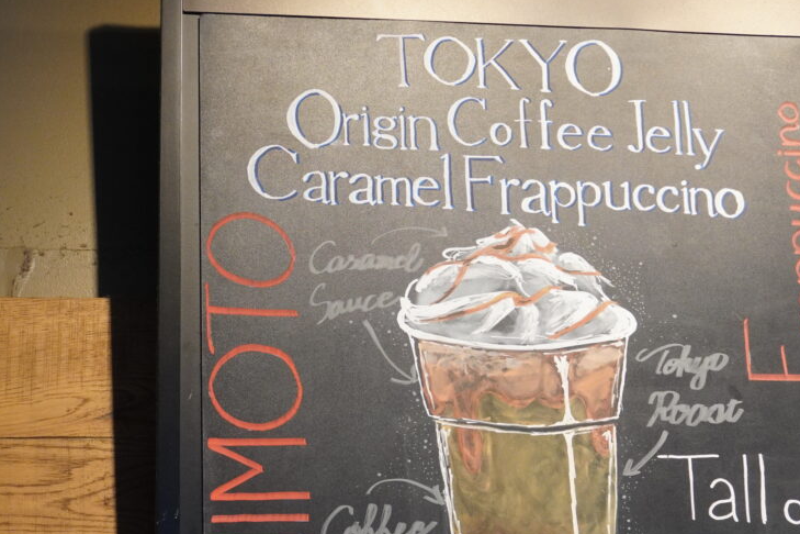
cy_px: 311
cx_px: 410
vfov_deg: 17.3
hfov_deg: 25.7
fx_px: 1755
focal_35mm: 79
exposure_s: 1/160
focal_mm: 32
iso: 1600
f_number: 5
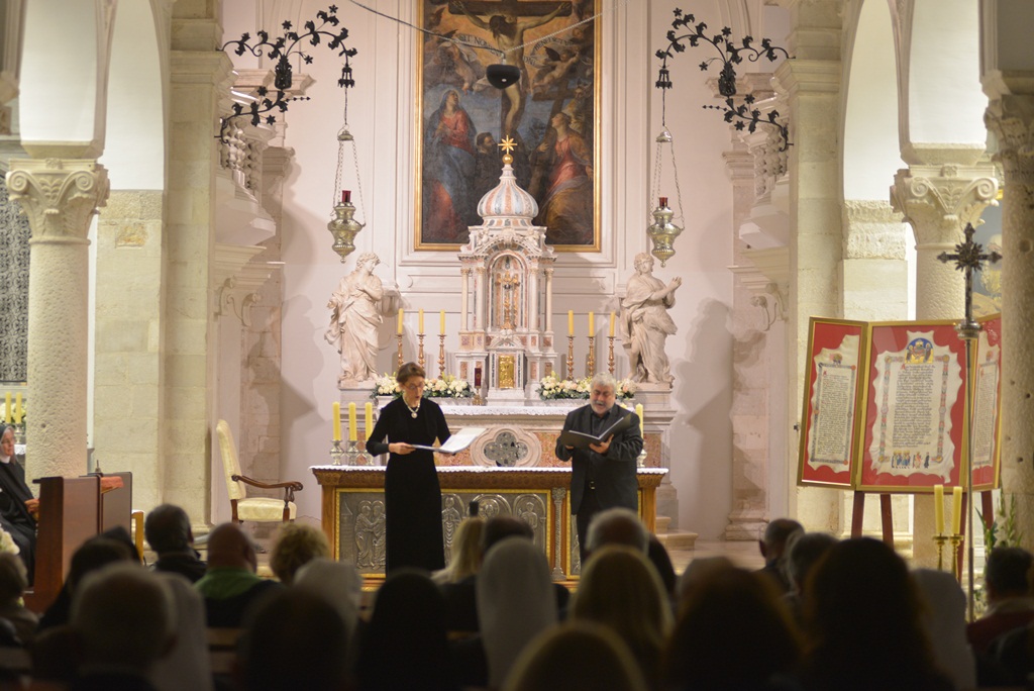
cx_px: 517
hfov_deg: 25.3
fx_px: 2299
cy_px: 346
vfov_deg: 17.1
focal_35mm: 80
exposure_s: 1/100
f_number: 2.8
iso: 1000
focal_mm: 80
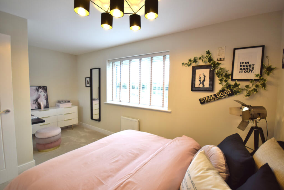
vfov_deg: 77.3
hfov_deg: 100.4
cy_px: 95
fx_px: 118
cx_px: 142
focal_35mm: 15
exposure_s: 1/100
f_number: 5
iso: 400
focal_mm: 10
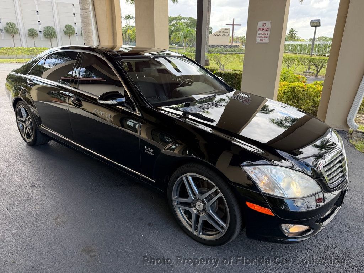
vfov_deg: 56.8
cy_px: 136
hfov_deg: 71.6
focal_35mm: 24
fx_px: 252
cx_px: 182
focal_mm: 6.76
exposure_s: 1/473
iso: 100
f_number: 1.78
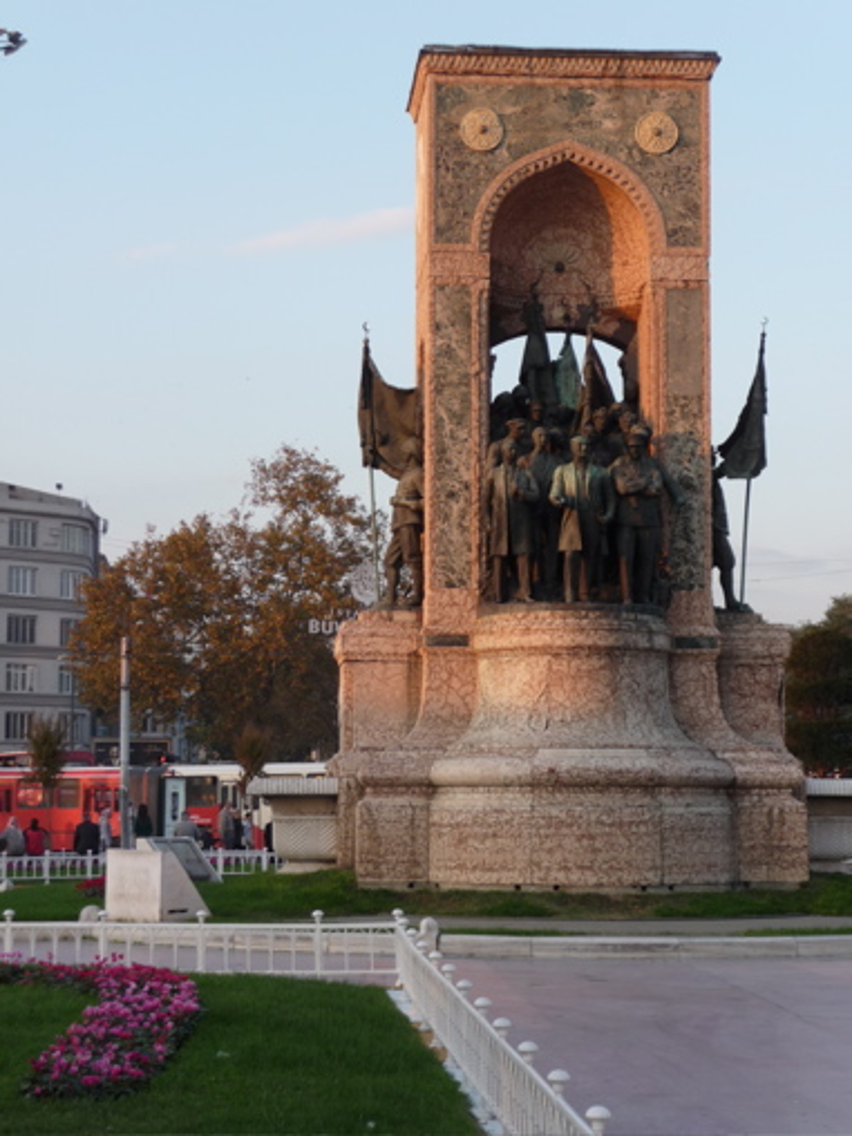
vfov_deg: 27.0
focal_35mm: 72
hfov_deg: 20.4
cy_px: 568
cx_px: 426
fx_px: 2363
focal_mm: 12.2
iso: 100
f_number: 4.6
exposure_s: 1/80
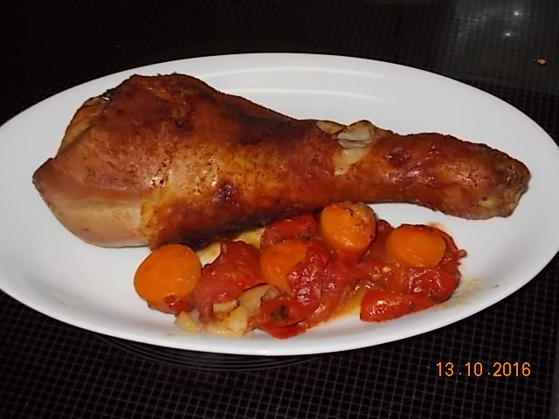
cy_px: 210
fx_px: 1066
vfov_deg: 22.3
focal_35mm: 66
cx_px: 280
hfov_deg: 29.4
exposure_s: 1/60
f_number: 5.3
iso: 200
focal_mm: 11.8
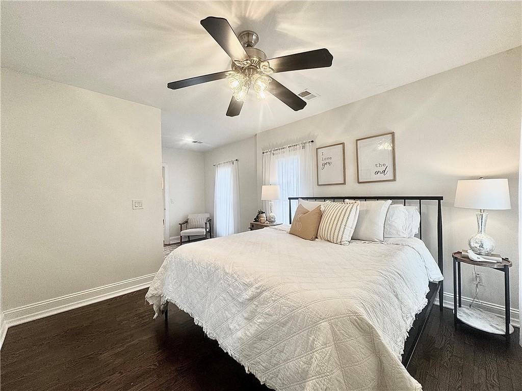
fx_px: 211
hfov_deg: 102.1
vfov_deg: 85.7
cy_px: 196
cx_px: 261
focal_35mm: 14
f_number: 2.2
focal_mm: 2.22
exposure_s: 1/120
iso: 100
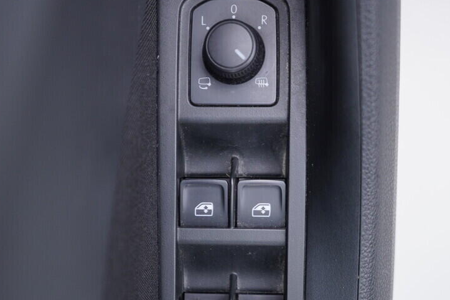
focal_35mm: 51
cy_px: 204
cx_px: 240
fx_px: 637
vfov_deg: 26.3
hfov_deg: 38.9
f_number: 2.8
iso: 250
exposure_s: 1/40
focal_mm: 24
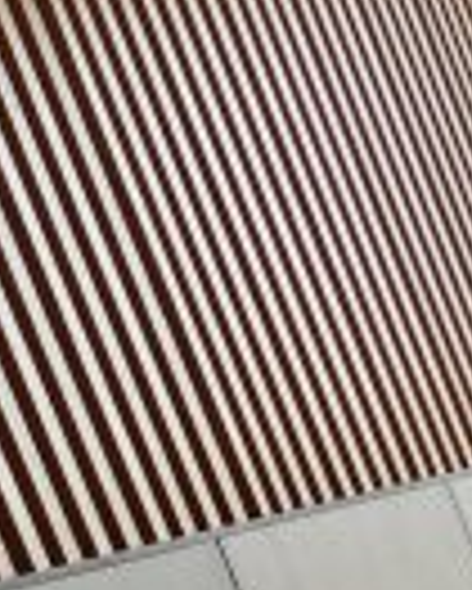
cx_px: 1389
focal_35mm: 143
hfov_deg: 8.9
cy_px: 745
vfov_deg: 13.1
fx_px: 2494
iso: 50
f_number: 1.8
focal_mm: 4.68
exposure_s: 1/100
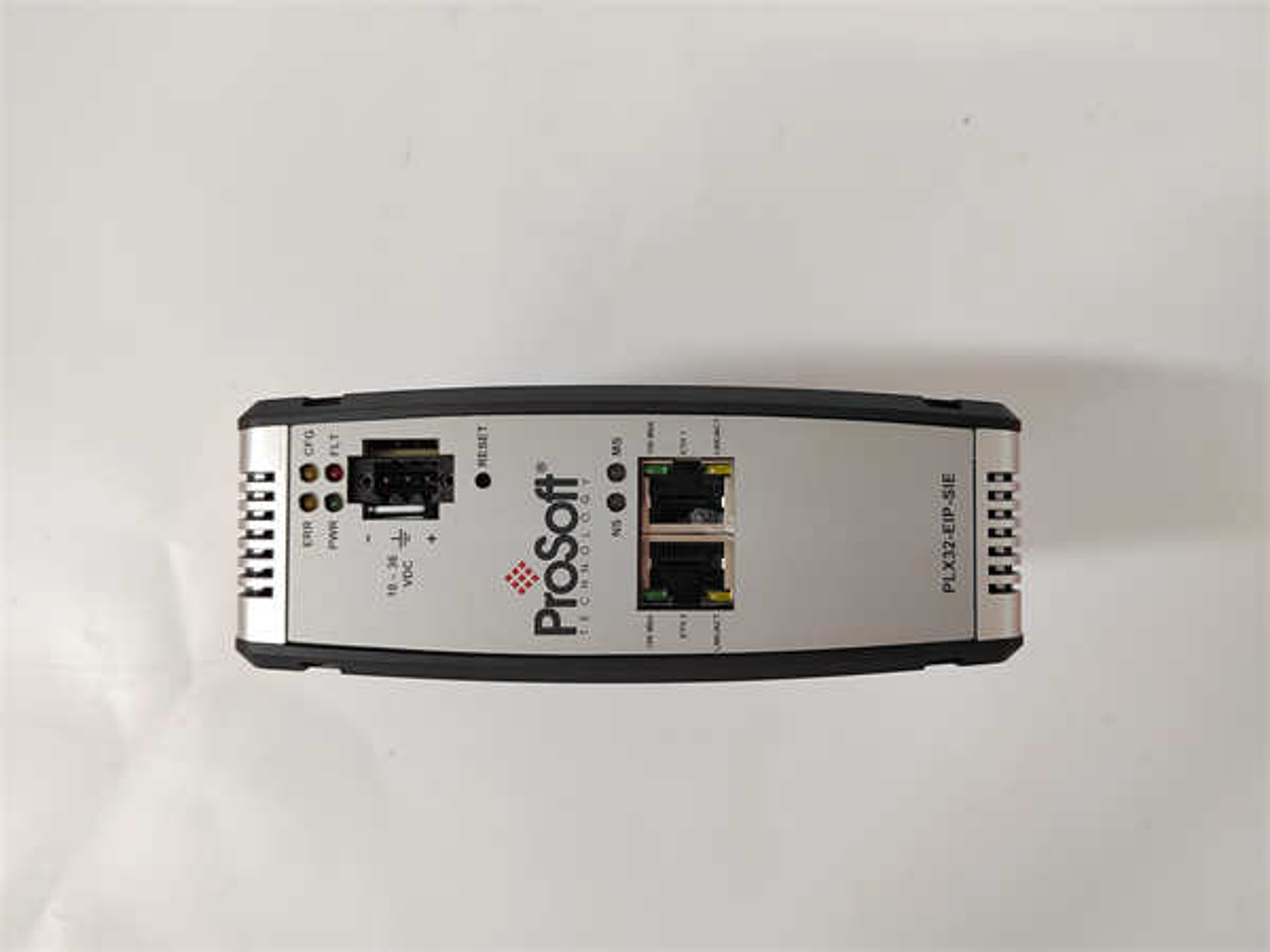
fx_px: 844
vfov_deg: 58.9
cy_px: 476
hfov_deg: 73.9
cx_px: 635
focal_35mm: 23
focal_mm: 5.52
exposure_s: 1/50
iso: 1378
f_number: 1.9
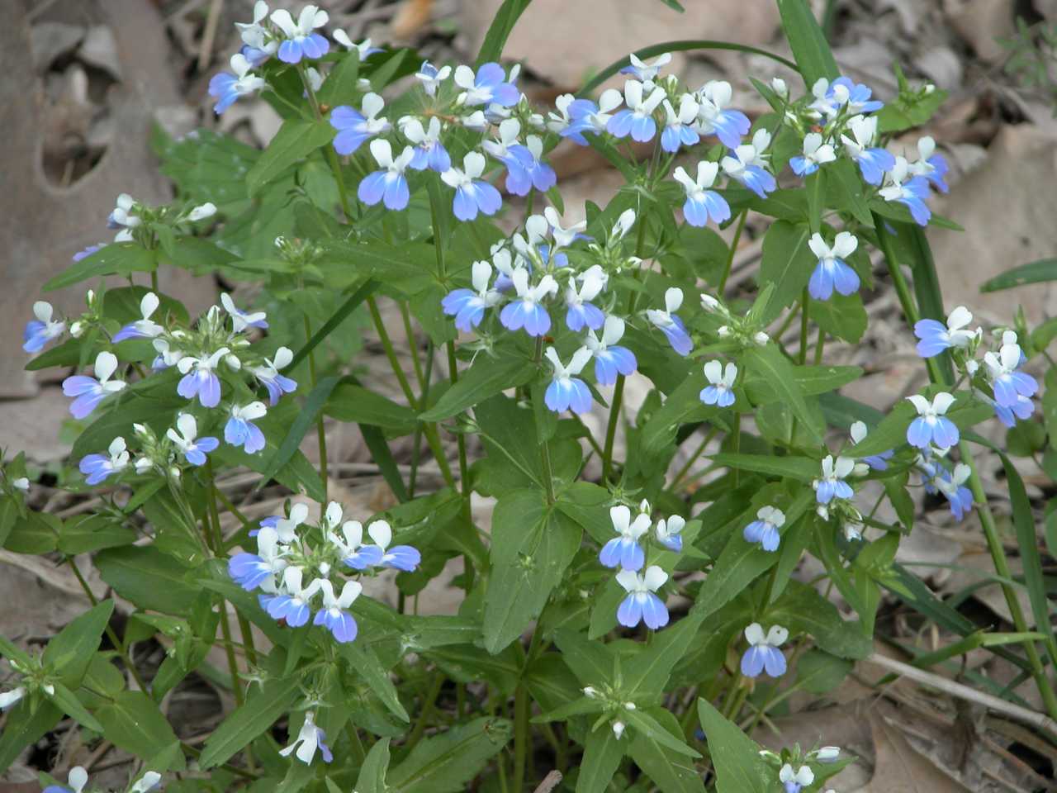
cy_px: 396
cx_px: 528
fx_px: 8550
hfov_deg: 7.1
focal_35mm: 280
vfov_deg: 5.3
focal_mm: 71.2
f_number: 4.2
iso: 100
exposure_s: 1/128
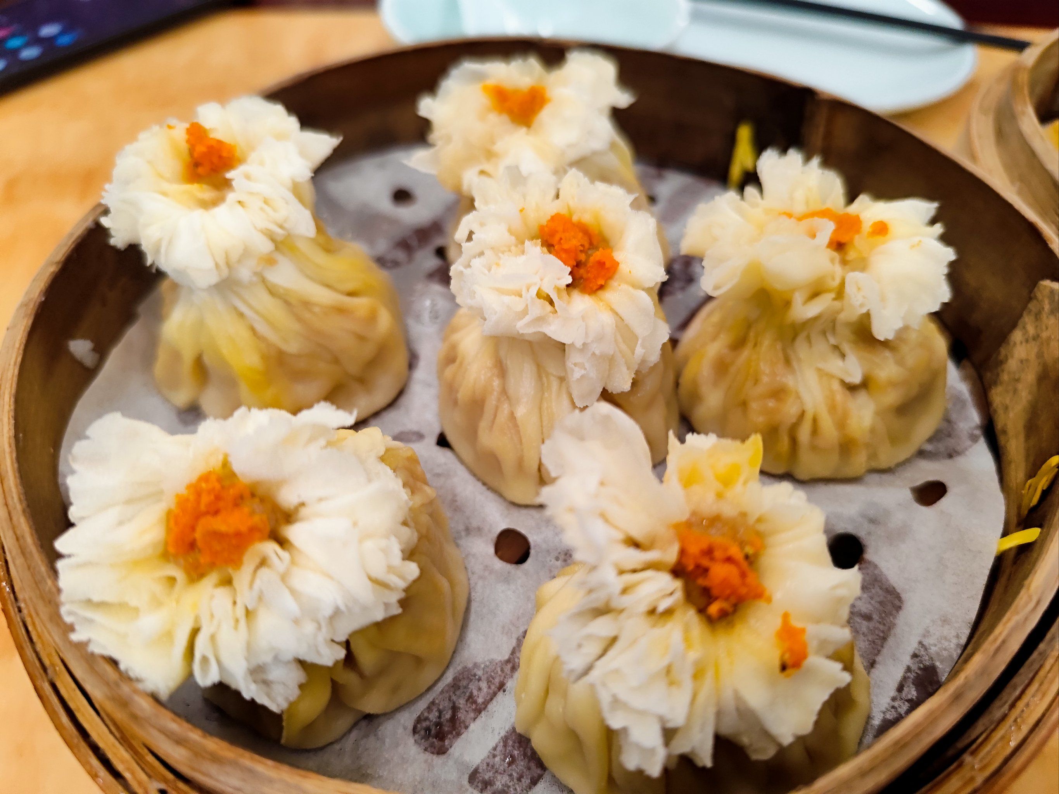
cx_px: 530
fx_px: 704
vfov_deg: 58.9
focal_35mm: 23
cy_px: 397
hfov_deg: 73.9
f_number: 1.65
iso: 800
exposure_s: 1/100
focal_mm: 6.14
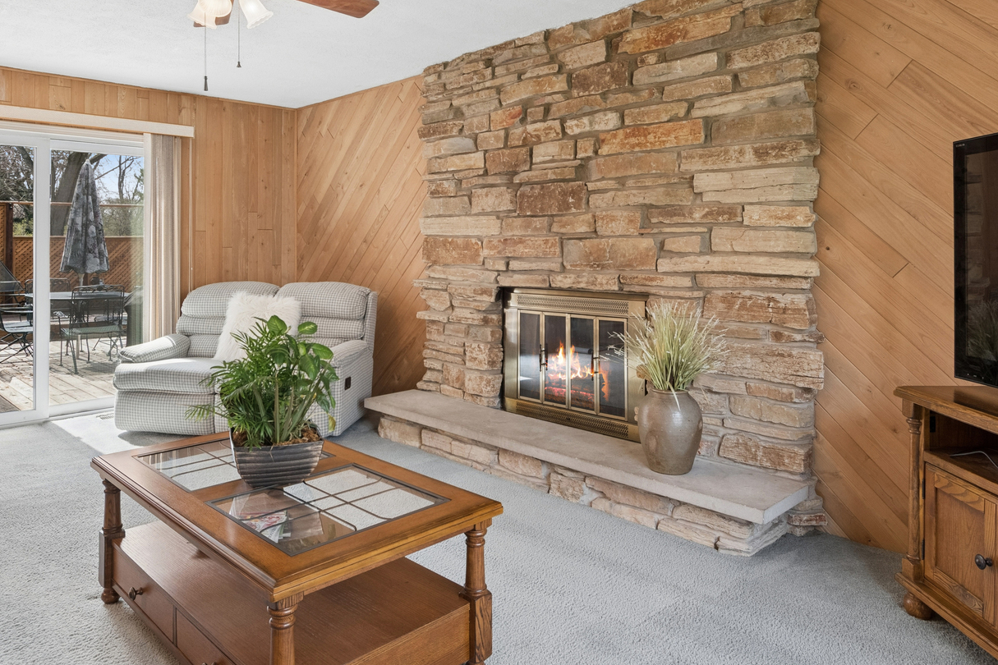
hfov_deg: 73.6
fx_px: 665
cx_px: 461
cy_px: 250
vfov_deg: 52.6
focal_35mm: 24
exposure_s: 1/40
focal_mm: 12
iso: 800
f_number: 8
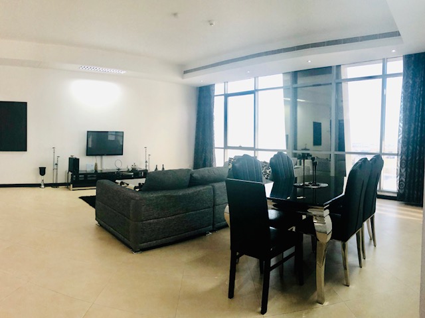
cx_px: 212
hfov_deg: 63.5
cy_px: 159
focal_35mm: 28
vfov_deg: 49.7
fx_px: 344
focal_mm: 4
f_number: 1.8
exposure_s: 1/100
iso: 250
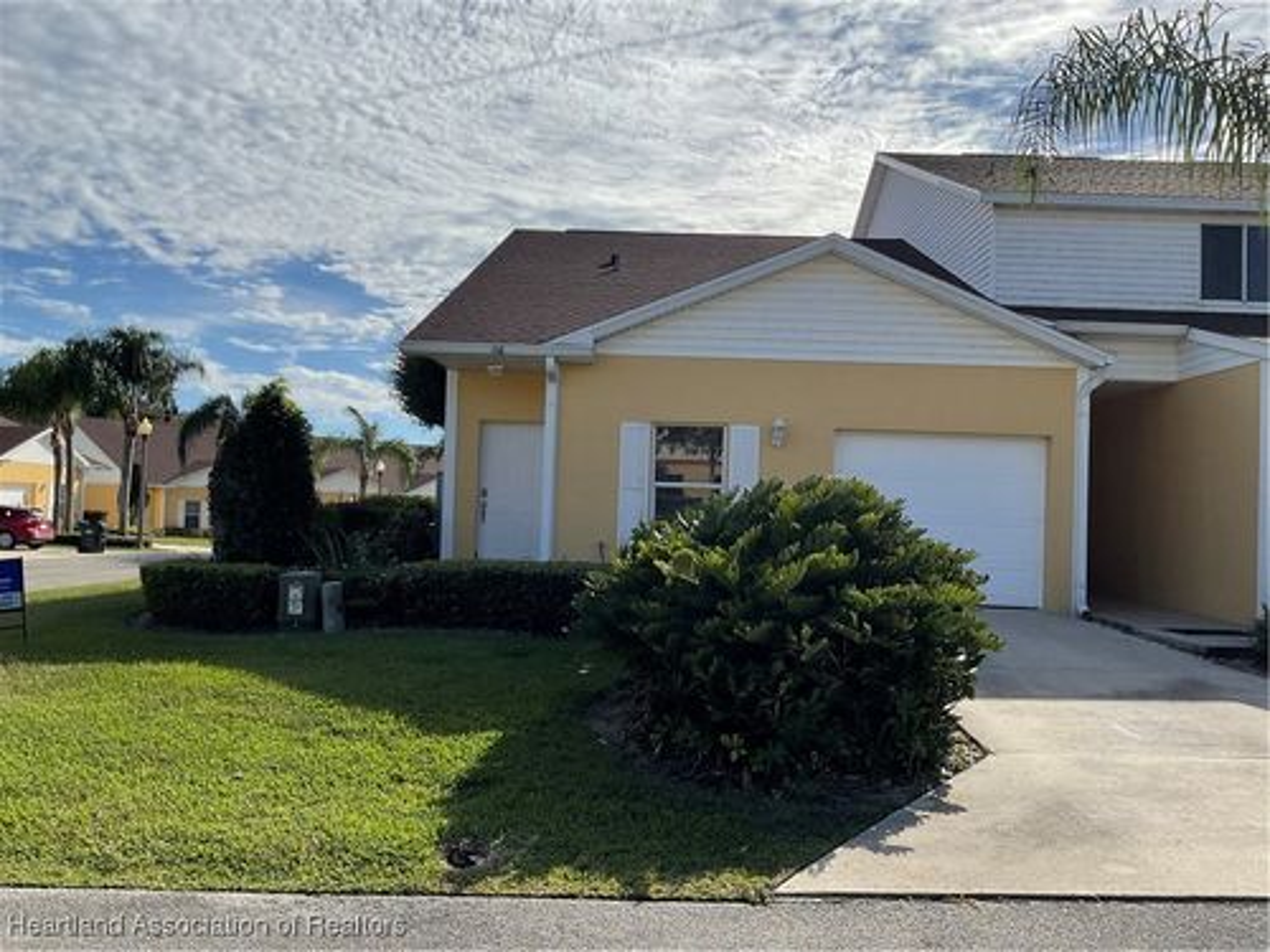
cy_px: 476
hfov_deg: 61.7
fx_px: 1064
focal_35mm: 29
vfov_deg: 48.2
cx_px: 635
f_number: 1.8
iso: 16
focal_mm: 3
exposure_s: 1/4065
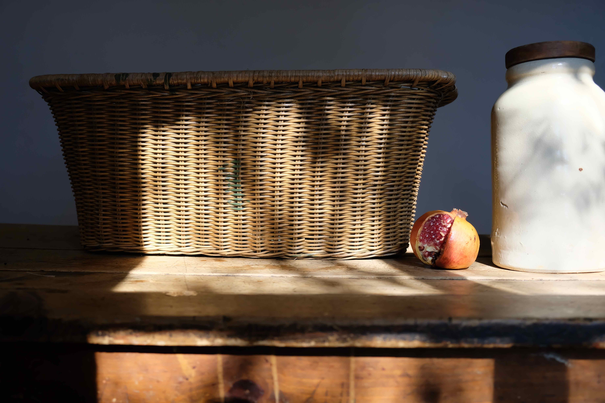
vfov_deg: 36.9
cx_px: 302
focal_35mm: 36
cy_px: 202
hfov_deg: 53.1
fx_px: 605
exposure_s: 1/180
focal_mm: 24.3
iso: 400
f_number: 4
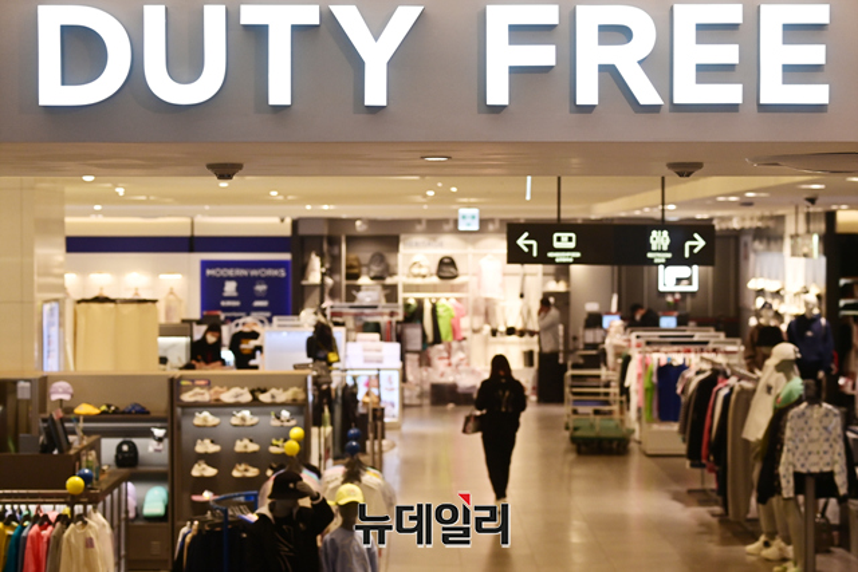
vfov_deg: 17.1
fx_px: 1907
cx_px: 429
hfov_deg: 25.4
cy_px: 286
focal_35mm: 80
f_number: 5.6
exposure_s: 1/320
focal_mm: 80
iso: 2000
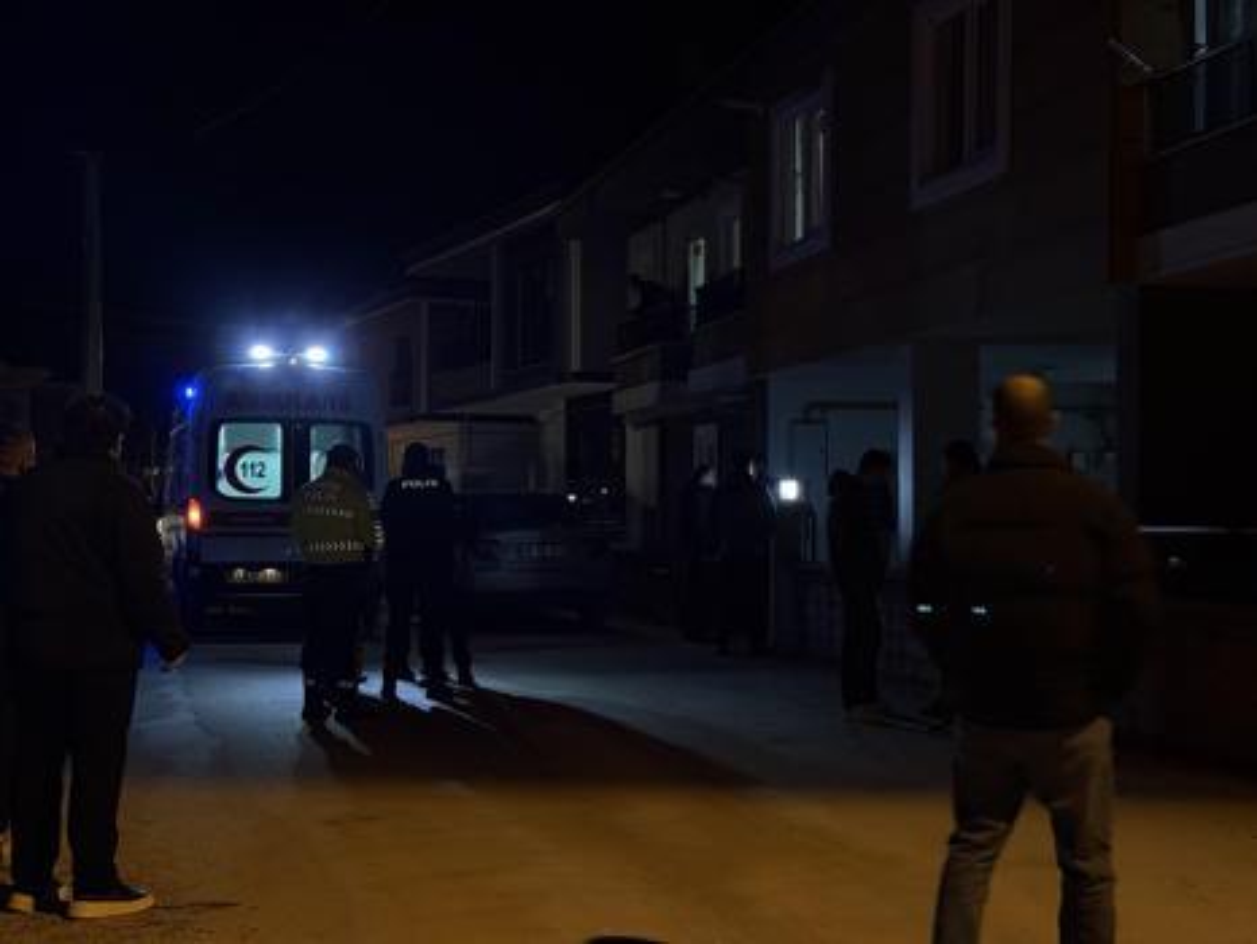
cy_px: 472
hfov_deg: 39.6
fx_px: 1744
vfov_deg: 30.3
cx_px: 628
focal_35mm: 48
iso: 640
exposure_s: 1/20
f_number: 1.78
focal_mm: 6.76
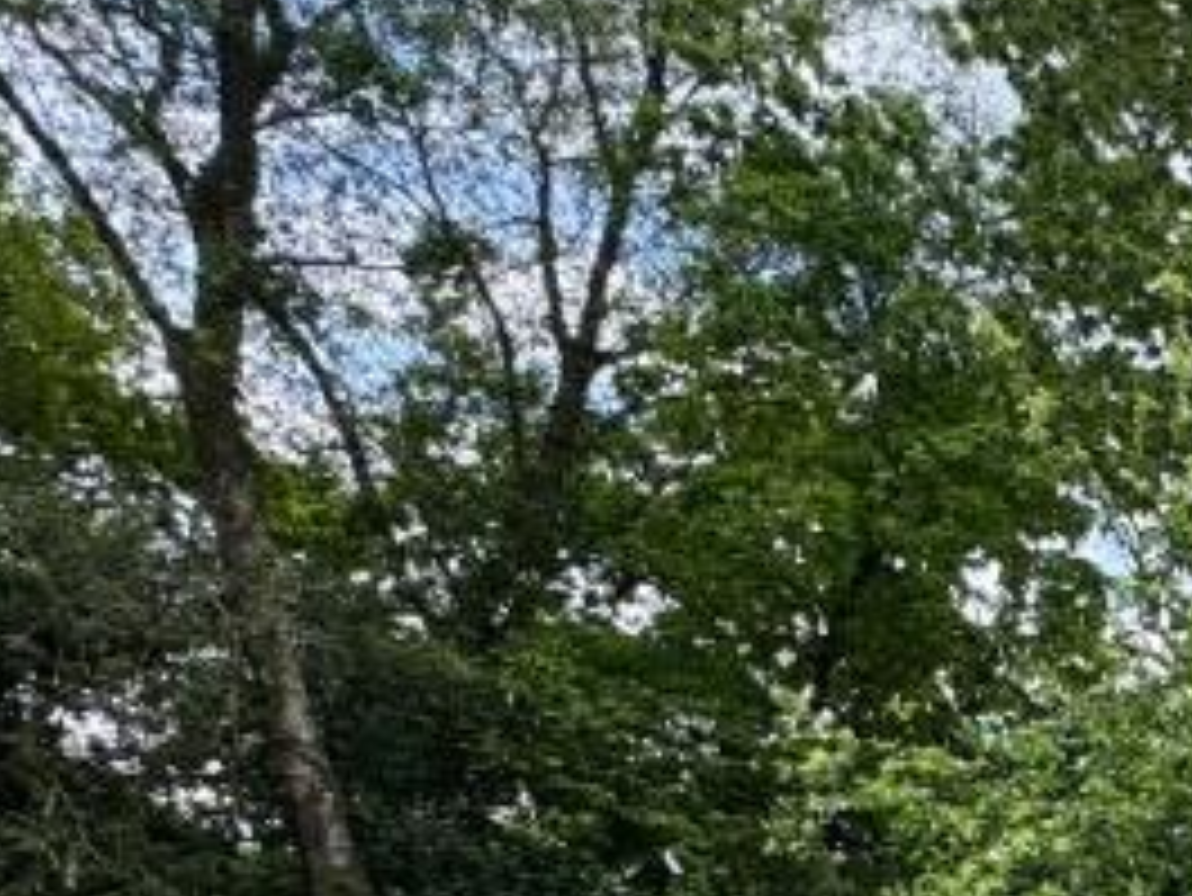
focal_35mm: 54
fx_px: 1860
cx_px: 2051
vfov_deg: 22.1
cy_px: 1369
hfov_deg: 23.0
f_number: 2.2
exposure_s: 1/359
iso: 40
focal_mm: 2.22
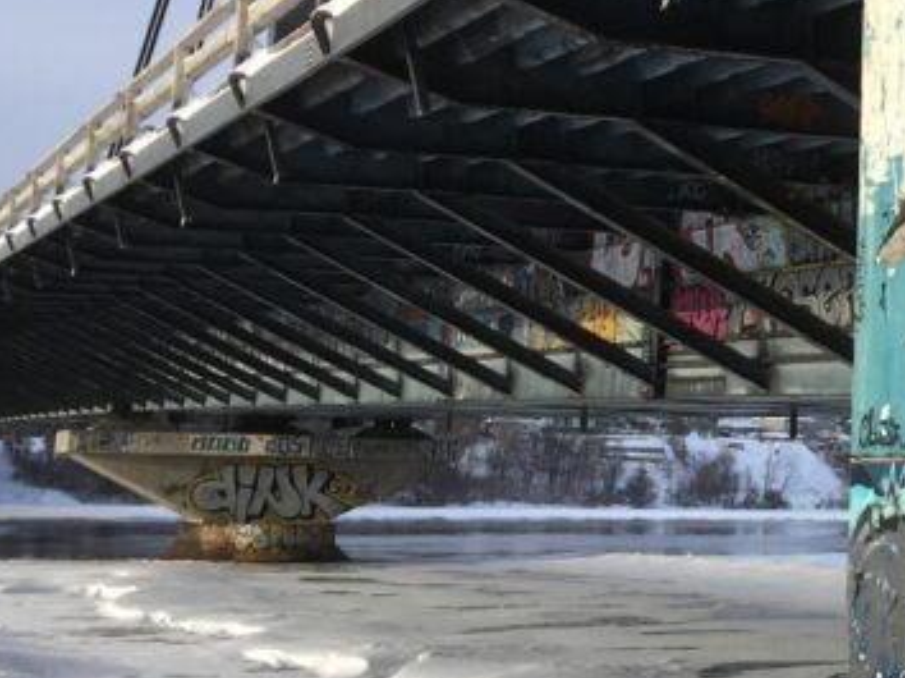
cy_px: 228
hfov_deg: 21.5
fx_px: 2195
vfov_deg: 17.5
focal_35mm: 84
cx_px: 1117
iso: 25
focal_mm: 4.15
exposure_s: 1/836
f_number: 2.2
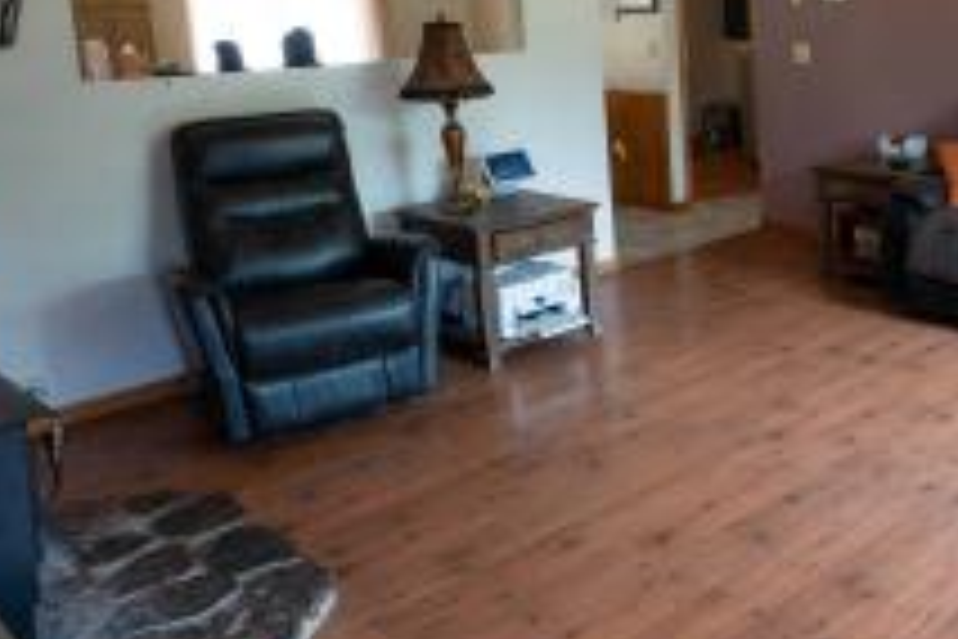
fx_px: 958
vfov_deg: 36.0
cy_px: 158
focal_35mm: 36
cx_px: 895
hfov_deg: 46.8
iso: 320
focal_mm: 17
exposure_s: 1/30
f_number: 11
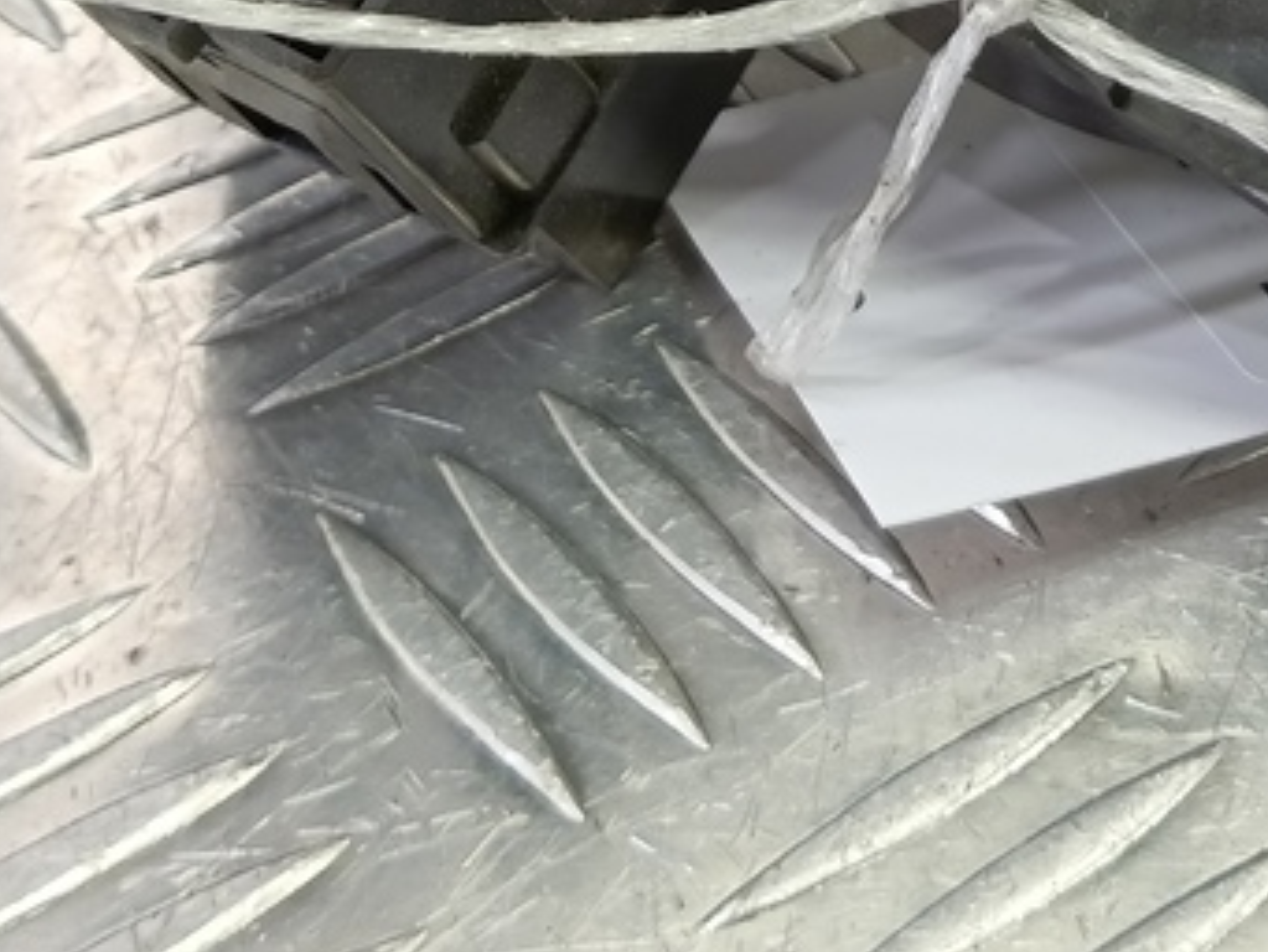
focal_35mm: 69
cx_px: 1227
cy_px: -387
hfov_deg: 26.8
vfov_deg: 19.2
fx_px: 2528
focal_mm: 4.11
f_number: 1.6
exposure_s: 1/50
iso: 173
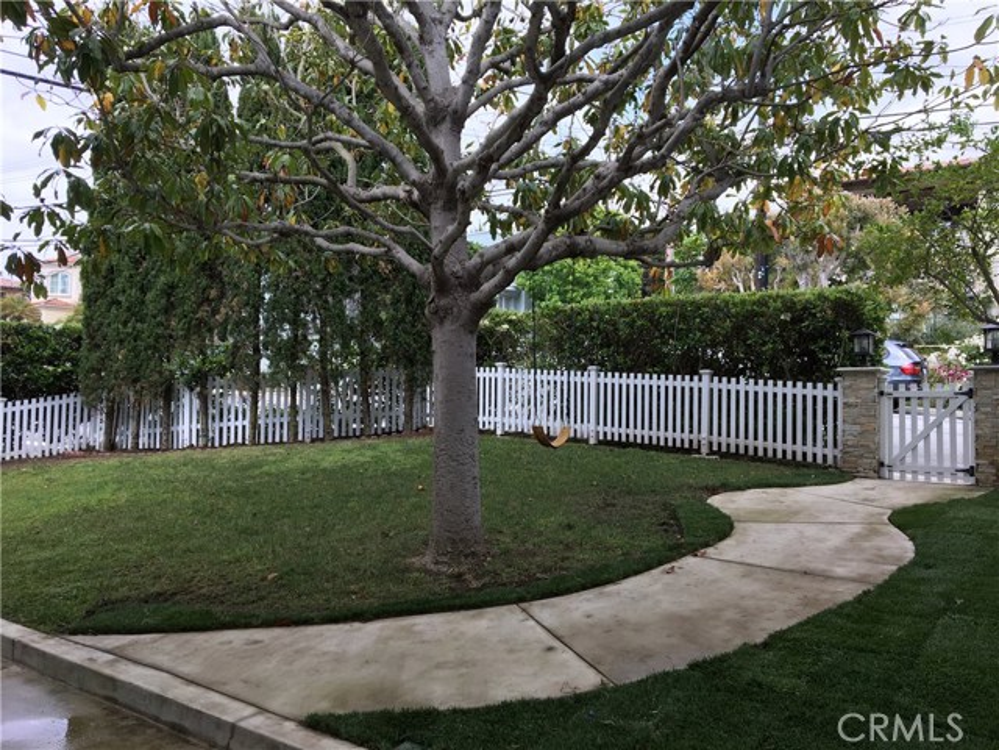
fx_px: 837
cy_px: 375
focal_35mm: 29
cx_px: 500
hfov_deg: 61.7
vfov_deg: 48.2
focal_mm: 4.15
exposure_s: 1/418
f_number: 2.2
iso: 25
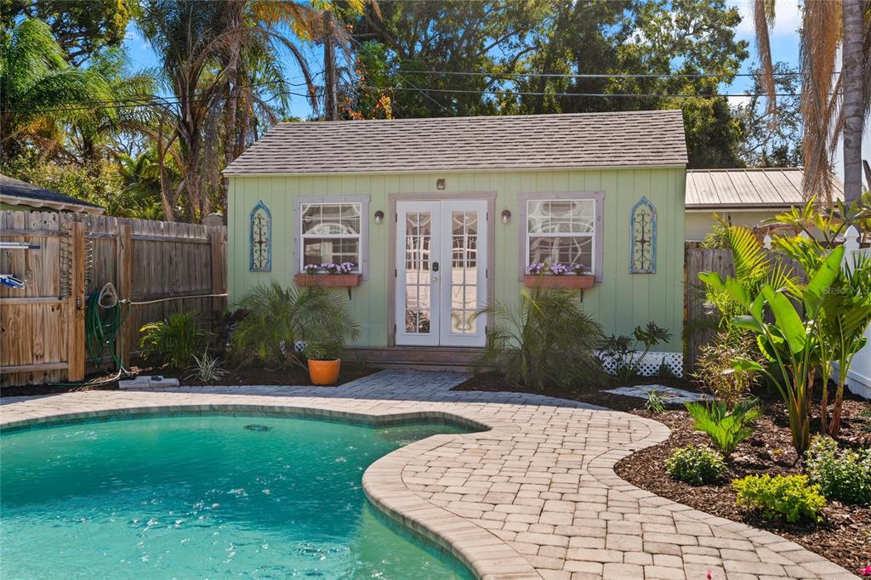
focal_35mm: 35
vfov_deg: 37.8
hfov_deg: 54.4
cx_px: 436
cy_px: 290
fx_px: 846
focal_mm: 35
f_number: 7.1
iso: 100
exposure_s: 1/200
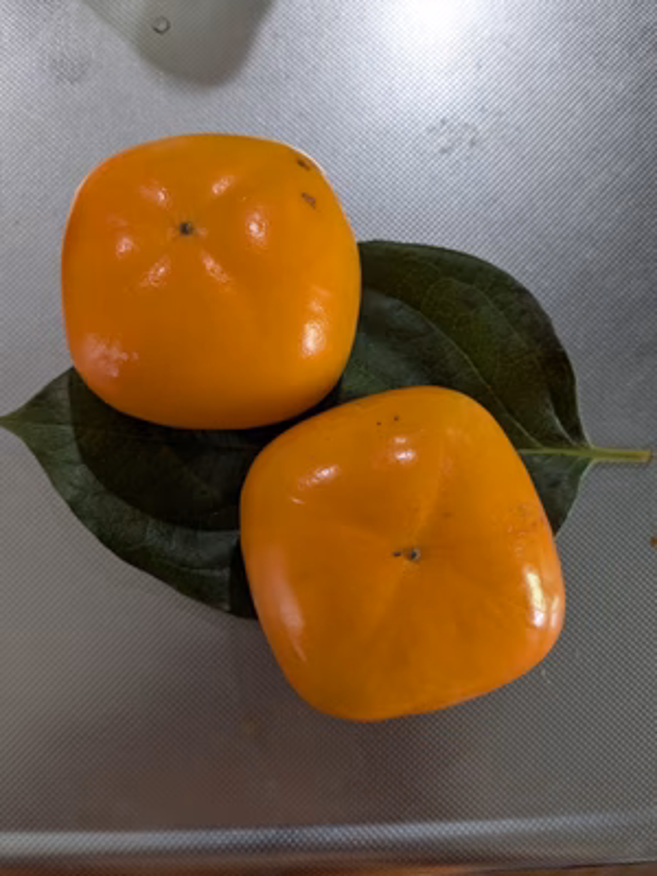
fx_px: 683
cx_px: 328
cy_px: 438
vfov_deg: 65.3
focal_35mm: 27
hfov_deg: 51.4
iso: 57
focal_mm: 4.38
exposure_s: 1/33.3
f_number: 1.73
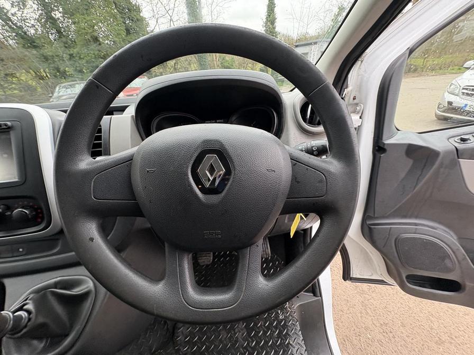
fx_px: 192
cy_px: 178
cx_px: 237
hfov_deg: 102.1
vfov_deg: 85.7
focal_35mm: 14
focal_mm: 2.22
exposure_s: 1/99
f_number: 2.2
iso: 125
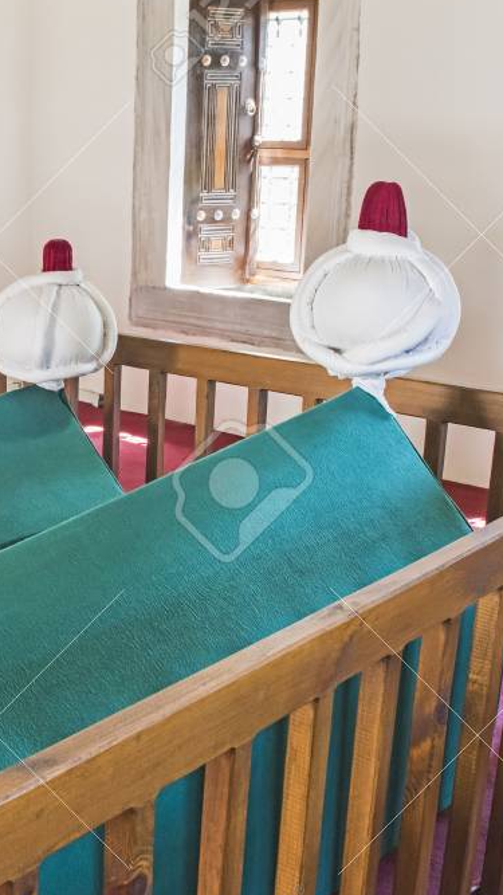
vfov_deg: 42.1
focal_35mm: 49
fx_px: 1162
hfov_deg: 23.3
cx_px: -15
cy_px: 437
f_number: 8
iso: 1600
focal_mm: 24
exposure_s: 1/25
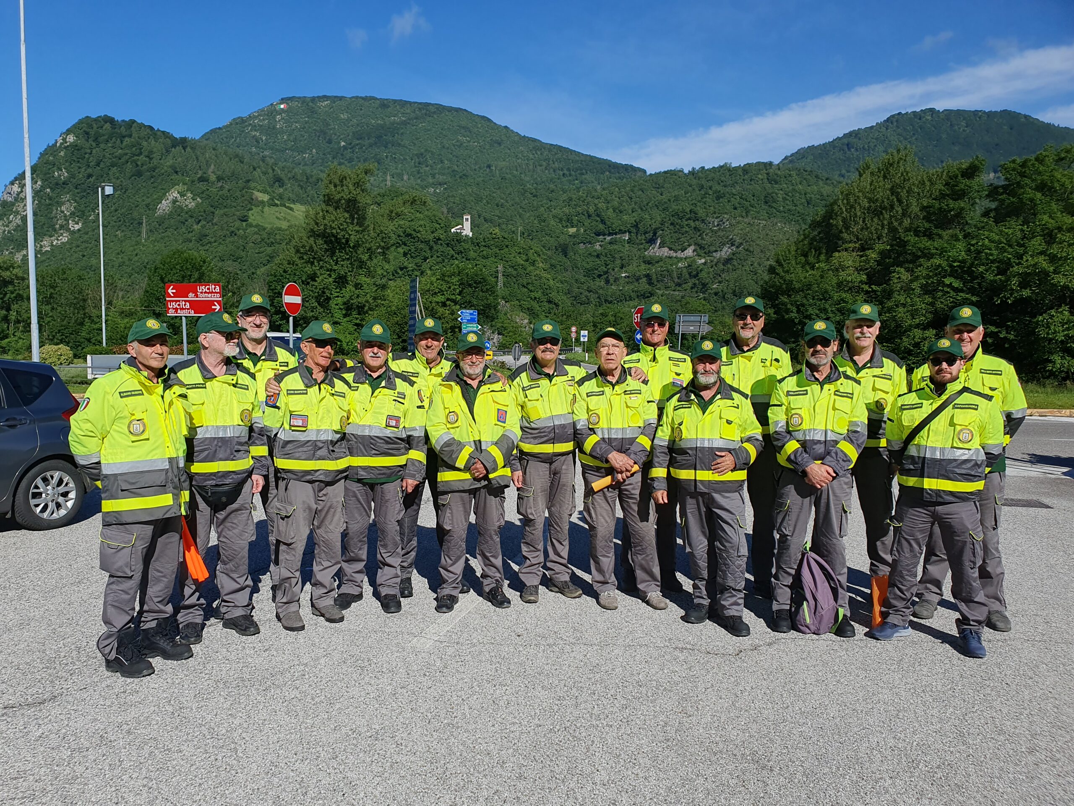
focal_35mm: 26
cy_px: 403
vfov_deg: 53.1
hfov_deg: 67.3
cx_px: 537
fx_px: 807
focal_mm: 4.32
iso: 50
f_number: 2.4
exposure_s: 1/3592
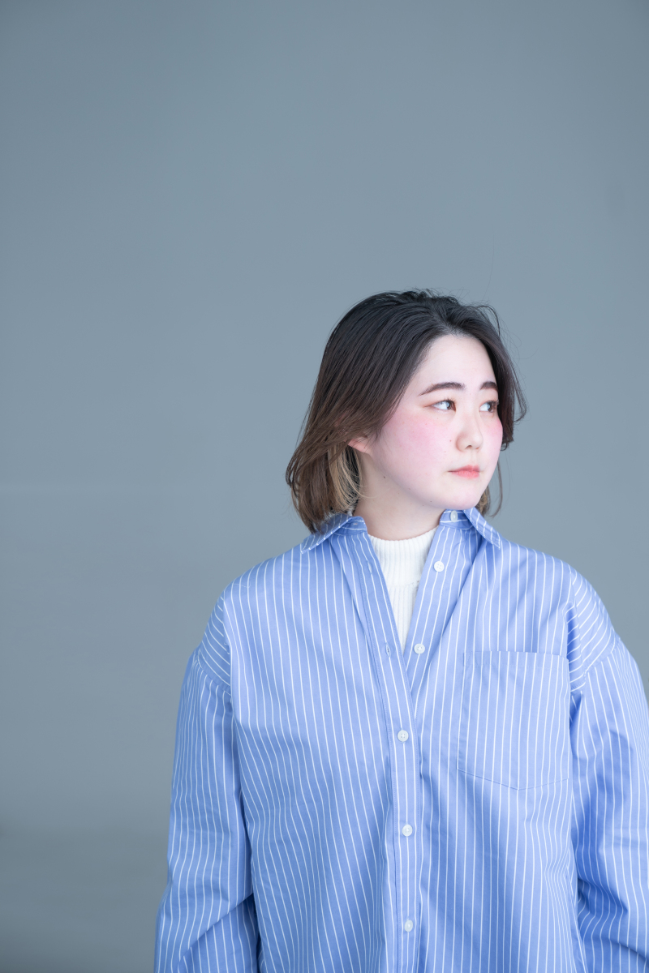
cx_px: 324
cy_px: 486
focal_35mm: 68
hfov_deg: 20.0
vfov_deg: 29.7
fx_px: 1839
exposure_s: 1/160
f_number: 3.5
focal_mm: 68
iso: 100
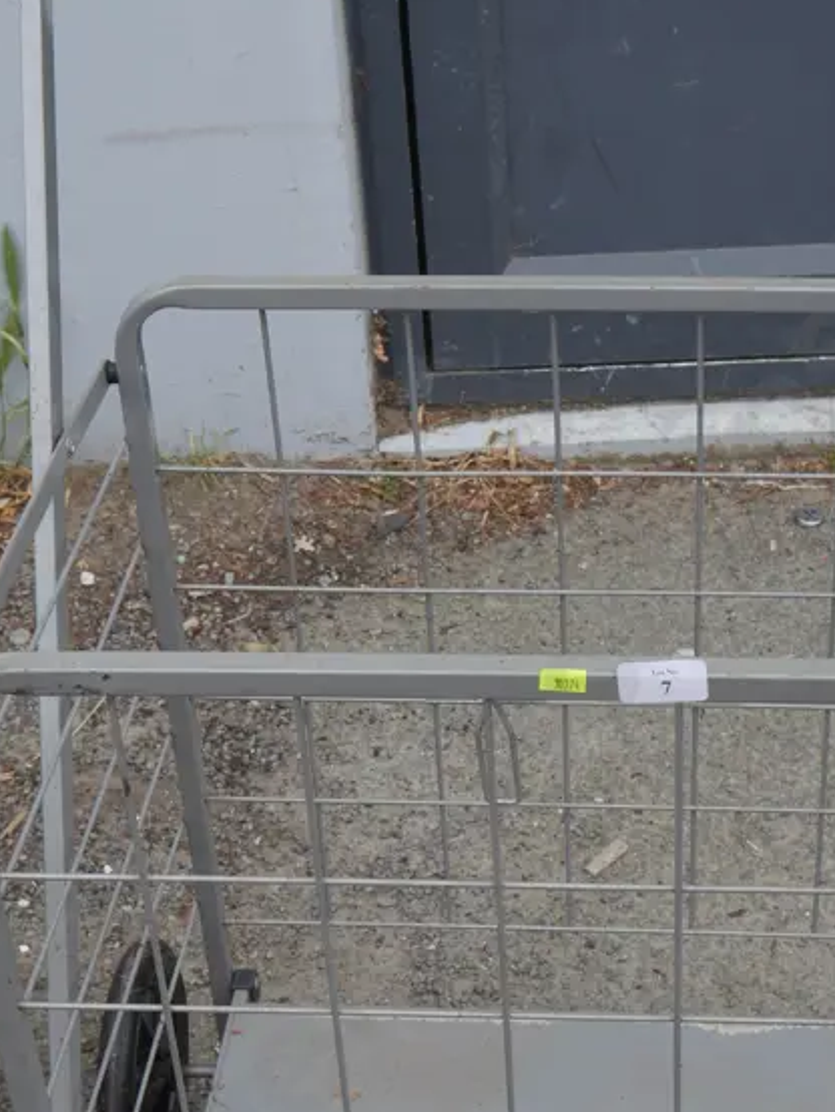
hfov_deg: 19.9
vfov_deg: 26.2
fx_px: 2378
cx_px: 539
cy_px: 749
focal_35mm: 74
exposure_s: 1/250
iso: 200
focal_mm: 20
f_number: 6.3
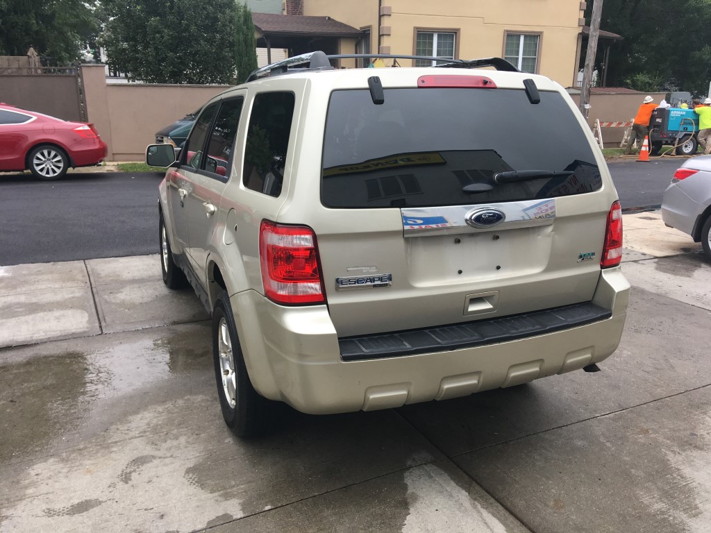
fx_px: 596
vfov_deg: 48.2
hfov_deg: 61.7
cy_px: 266
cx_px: 356
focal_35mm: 29
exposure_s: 1/561
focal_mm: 4.15
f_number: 2.2
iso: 25
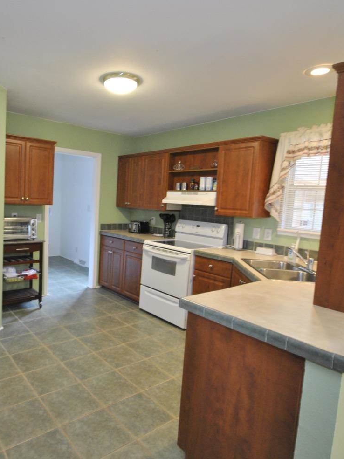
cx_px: 106
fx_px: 292
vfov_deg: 76.4
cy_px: 231
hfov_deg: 59.2
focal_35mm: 22
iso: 400
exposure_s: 1/15
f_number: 4
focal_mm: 10
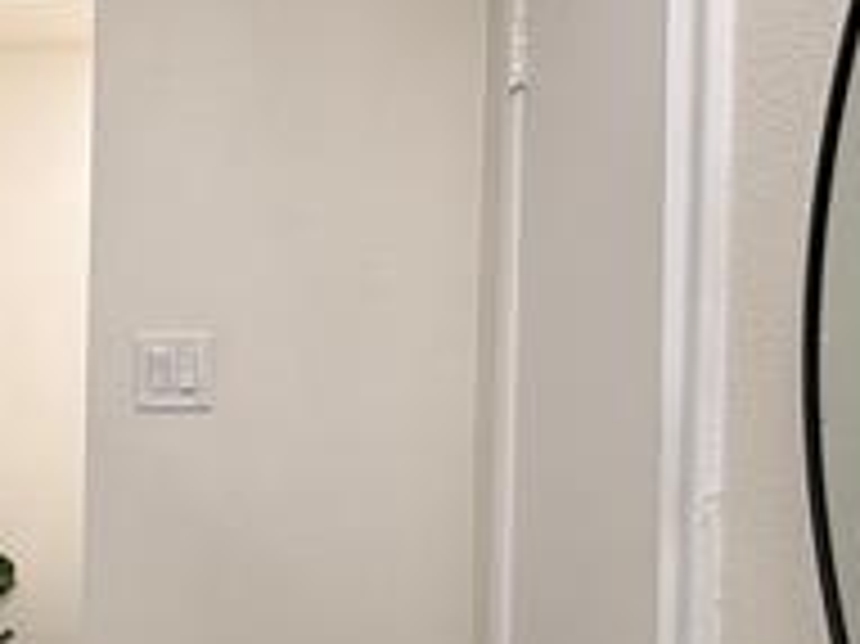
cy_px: 419
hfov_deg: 35.8
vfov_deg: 30.7
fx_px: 1167
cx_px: -36
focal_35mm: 47
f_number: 2.2
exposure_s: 1/120
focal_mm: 2.22
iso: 125
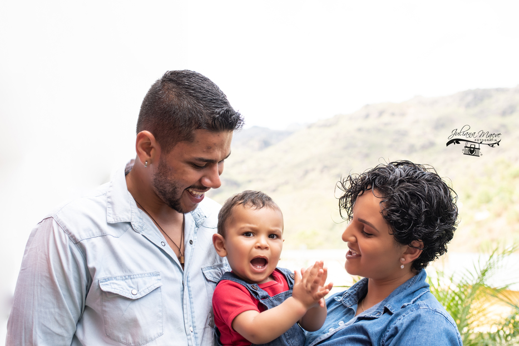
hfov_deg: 43.6
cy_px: 194
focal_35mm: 45
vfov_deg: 29.9
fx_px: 649
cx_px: 266
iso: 125
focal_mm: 35
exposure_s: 1/250
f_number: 3.5
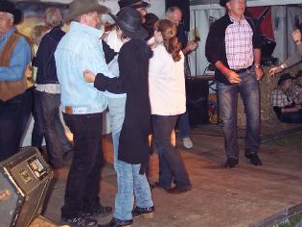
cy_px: 55
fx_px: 541
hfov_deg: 31.2
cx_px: 150
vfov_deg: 23.4
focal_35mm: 62
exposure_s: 1/60
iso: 140
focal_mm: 8
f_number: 2.8
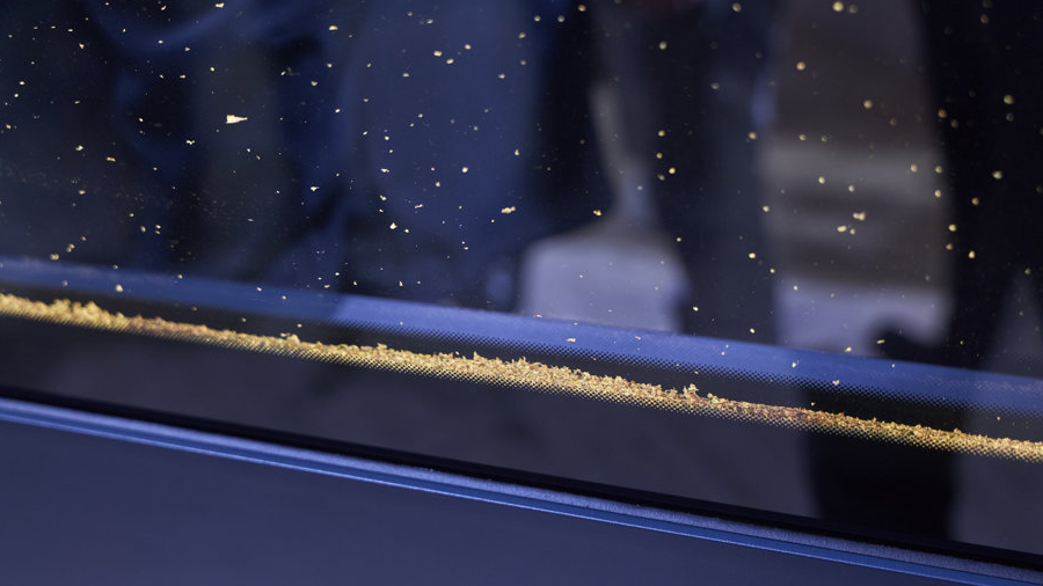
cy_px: 321
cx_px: 530
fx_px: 1217
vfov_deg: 27.1
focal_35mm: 44
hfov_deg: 46.4
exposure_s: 1/160
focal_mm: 41
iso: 400
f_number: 4
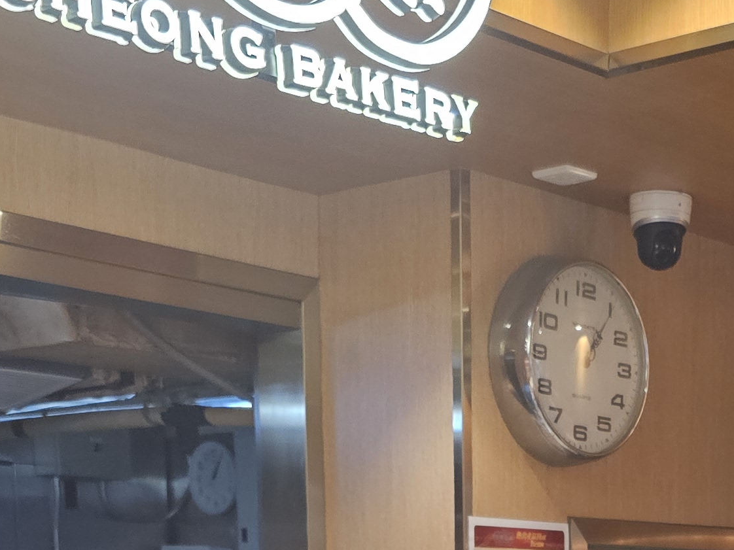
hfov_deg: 23.3
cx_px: 630
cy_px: 935
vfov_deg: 15.8
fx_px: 1738
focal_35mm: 82
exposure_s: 1/120
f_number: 1.7
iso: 200
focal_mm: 6.3
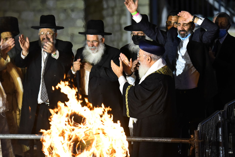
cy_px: 78
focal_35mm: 340
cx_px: 118
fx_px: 2219
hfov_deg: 6.1
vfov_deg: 4.0
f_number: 6
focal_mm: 340
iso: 3200
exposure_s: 1/160
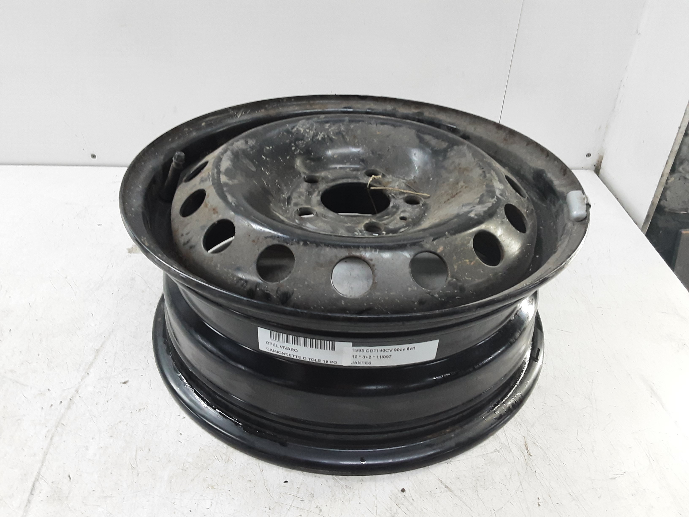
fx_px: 537
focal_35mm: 27
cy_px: 258
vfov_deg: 51.4
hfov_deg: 65.3
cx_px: 344
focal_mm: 2.91
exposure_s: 1/33
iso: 125
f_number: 1.9
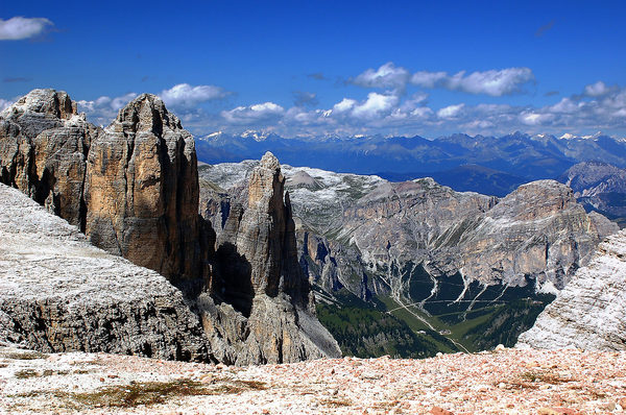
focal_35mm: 68
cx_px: 313
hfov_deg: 29.9
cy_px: 208
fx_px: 1172
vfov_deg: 20.1
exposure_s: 1/180
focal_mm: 45
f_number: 8
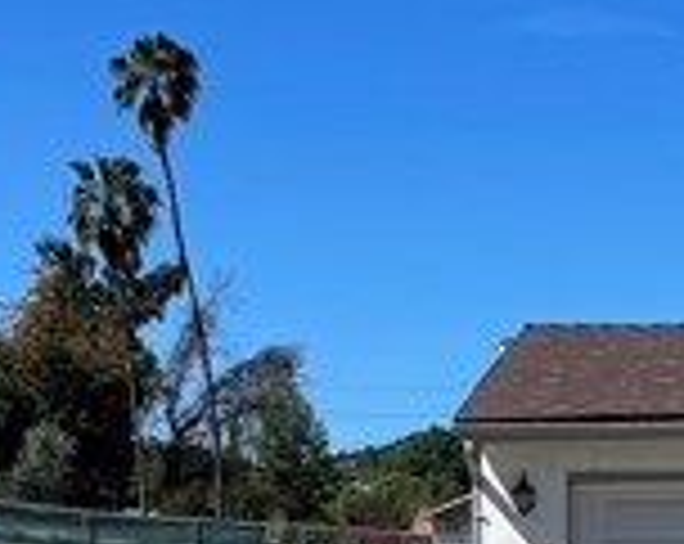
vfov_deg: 14.4
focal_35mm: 103
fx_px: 2081
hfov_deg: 18.5
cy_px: 679
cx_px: 513
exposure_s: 1/5376
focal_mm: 5.1
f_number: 1.6
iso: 32
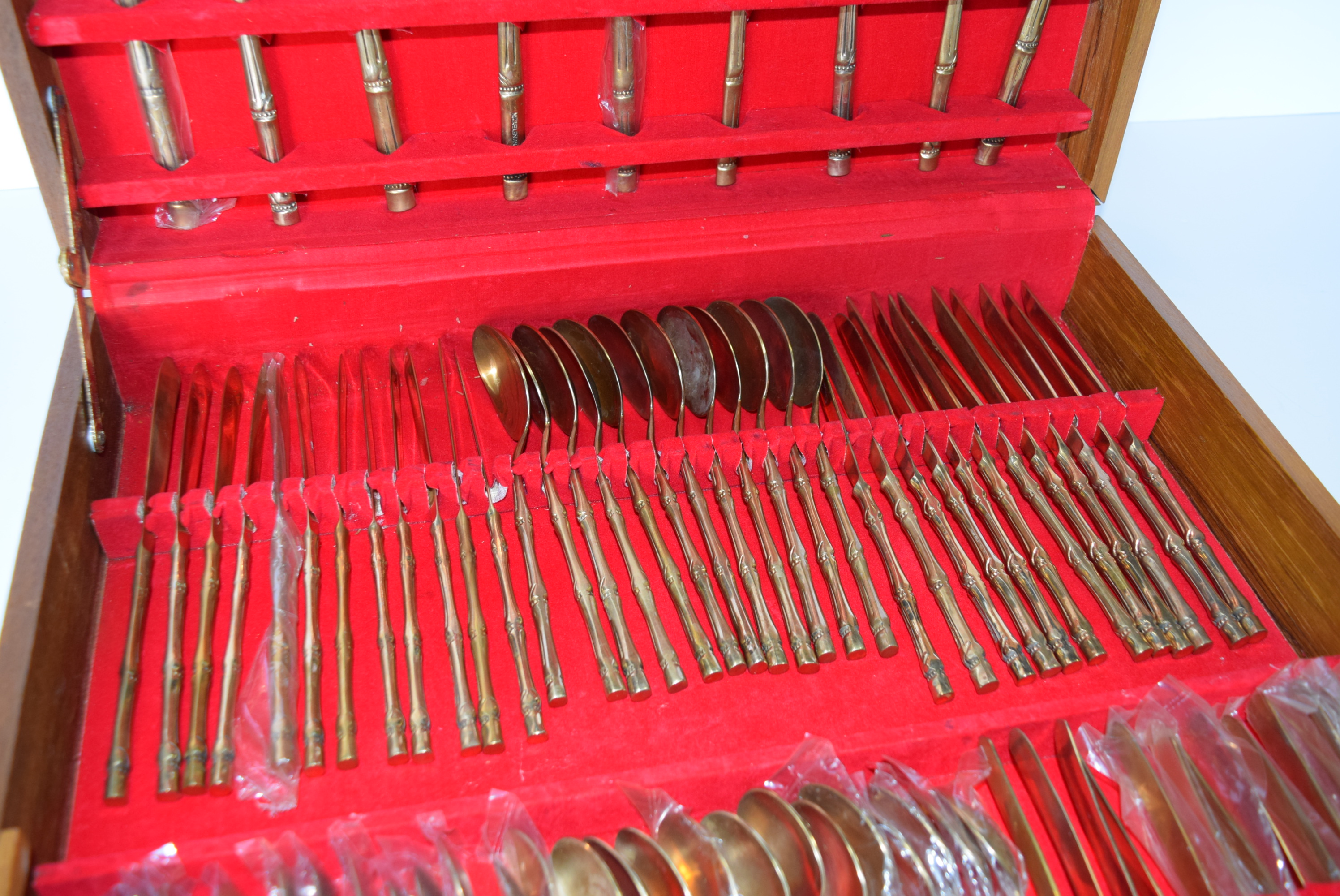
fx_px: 1229
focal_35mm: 33
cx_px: 670
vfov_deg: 40.0
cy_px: 448
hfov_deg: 57.2
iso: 800
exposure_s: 1/100
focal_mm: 22
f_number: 5
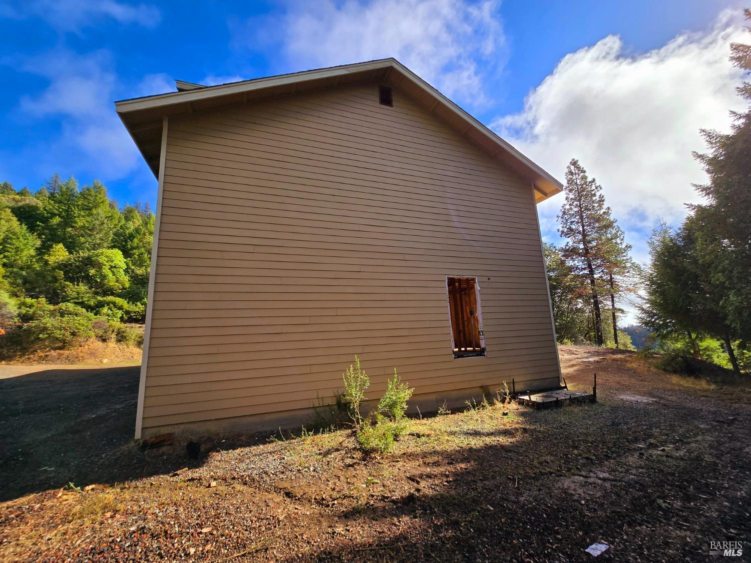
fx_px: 282
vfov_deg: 89.9
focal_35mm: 13
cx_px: 376
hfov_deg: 106.2
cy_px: 282
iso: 50
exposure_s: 1/2000
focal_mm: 2.2
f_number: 2.2
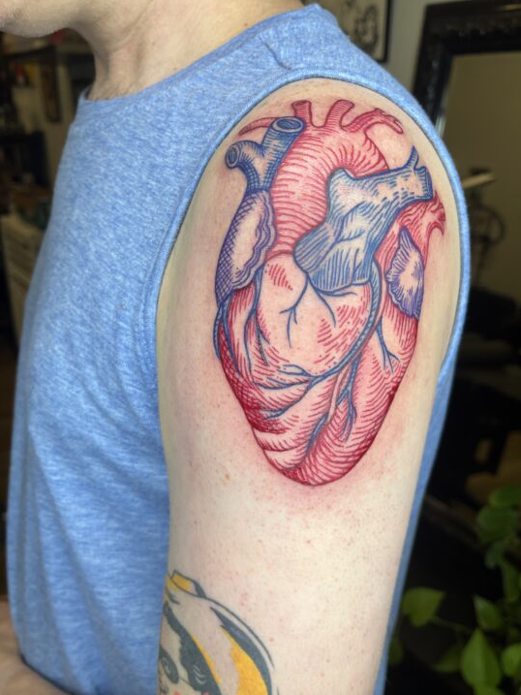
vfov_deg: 61.7
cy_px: 346
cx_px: 290
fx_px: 582
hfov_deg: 48.2
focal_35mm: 29
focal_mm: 5.1
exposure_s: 1/190
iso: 40
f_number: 1.6
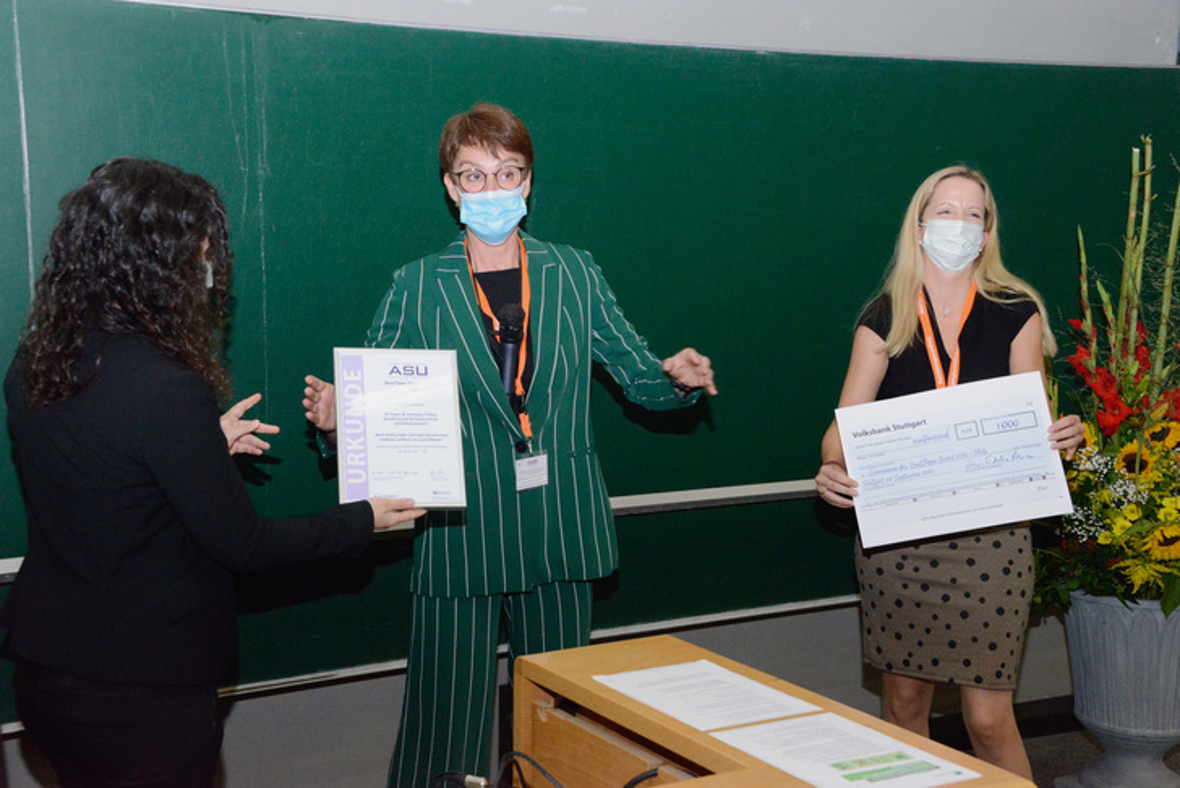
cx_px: 590
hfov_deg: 38.2
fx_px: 1705
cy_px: 394
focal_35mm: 52
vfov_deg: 26.0
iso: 8063
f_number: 8
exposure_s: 1/160
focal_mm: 52
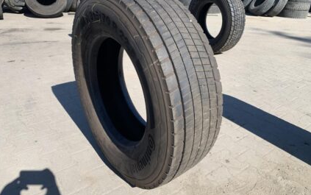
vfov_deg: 44.5
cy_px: 82
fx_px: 237
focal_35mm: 28
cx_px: 156
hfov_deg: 66.4
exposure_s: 1/1250
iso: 25
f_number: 1.8
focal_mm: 4.25
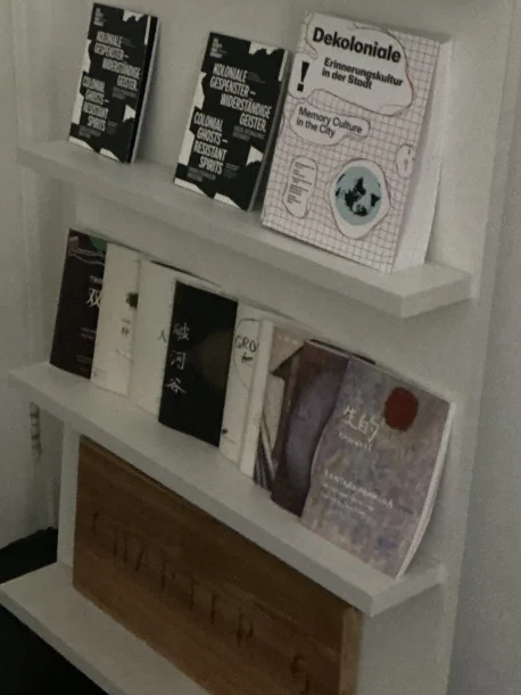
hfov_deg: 22.2
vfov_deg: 28.6
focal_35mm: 66
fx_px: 1325
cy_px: 117
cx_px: 179
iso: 500
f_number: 1.8
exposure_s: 1/25
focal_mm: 3
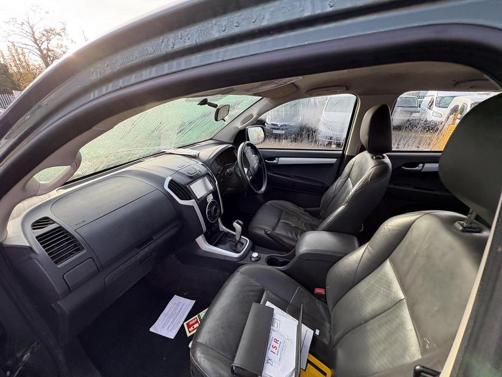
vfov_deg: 85.7
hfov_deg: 102.1
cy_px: 188
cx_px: 251
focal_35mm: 14
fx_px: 203
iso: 80
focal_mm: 2.22
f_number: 2.2
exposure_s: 1/136
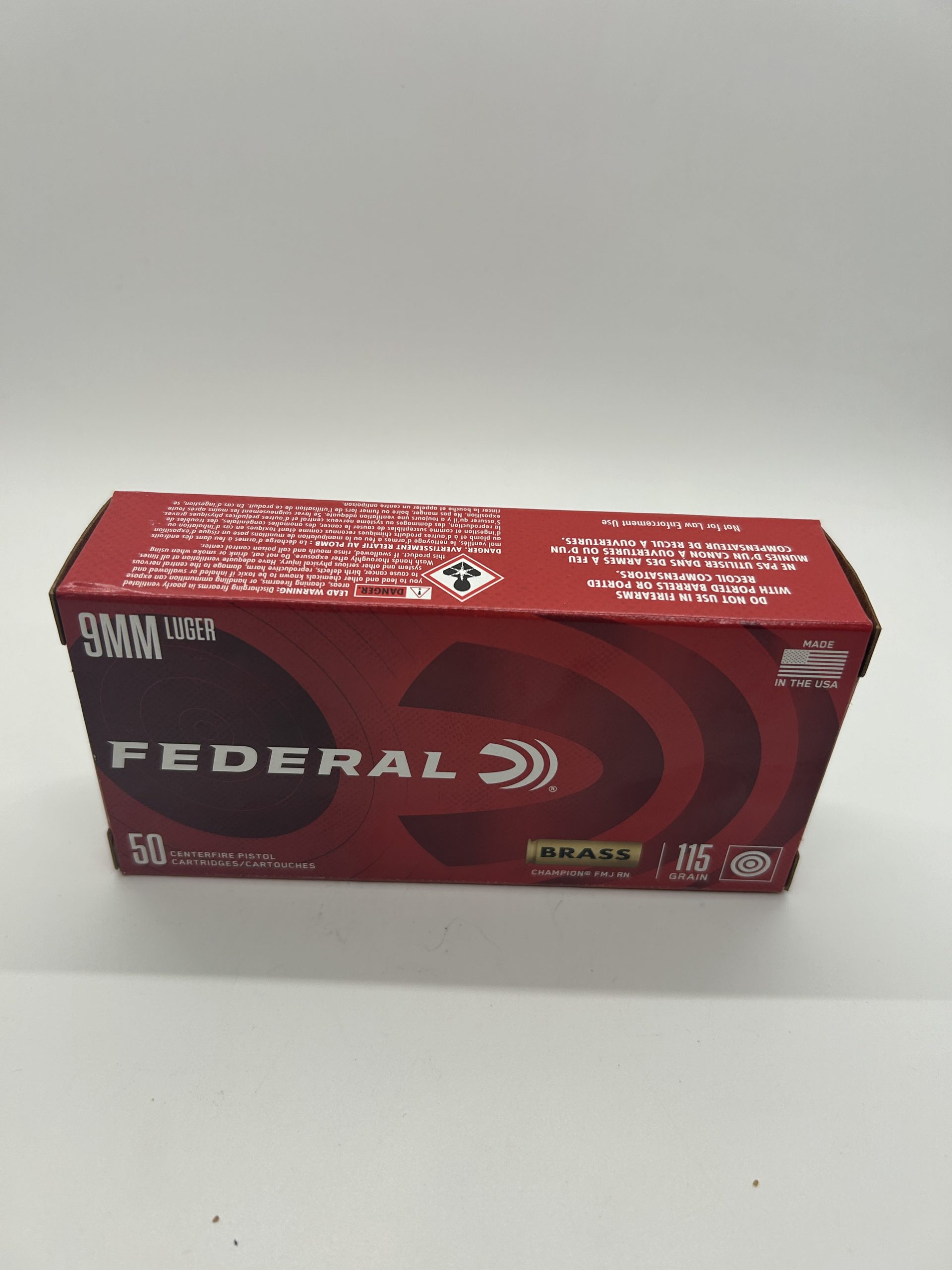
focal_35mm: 26
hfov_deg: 53.1
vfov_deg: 67.3
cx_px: 476
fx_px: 953
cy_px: 635
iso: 50
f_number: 1.5
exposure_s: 1/575
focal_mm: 5.7
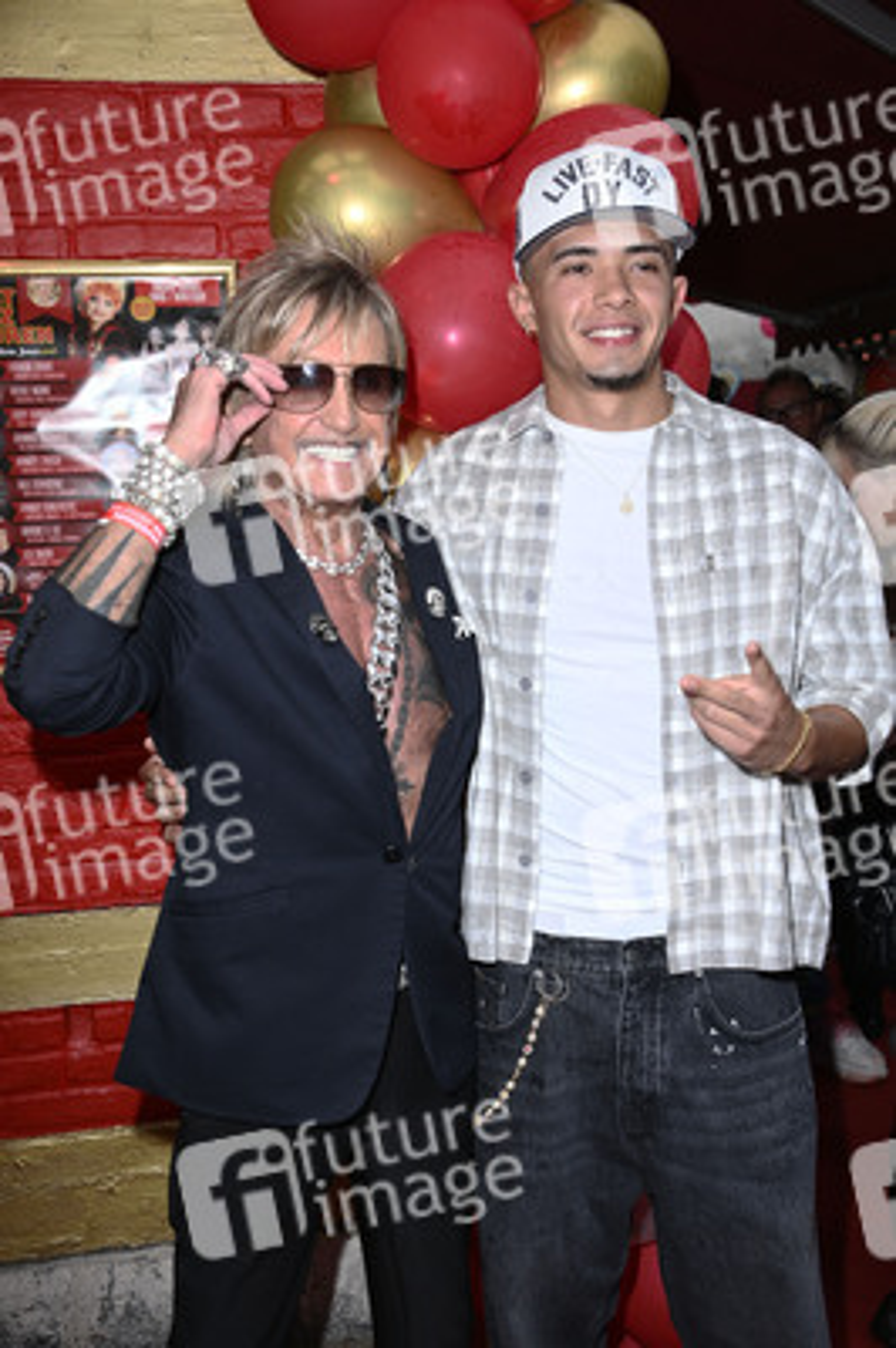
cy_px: 674
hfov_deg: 31.8
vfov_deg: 46.4
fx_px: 1571
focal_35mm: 42
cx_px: 448
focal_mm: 42
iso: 1000
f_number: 5.6
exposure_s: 1/250
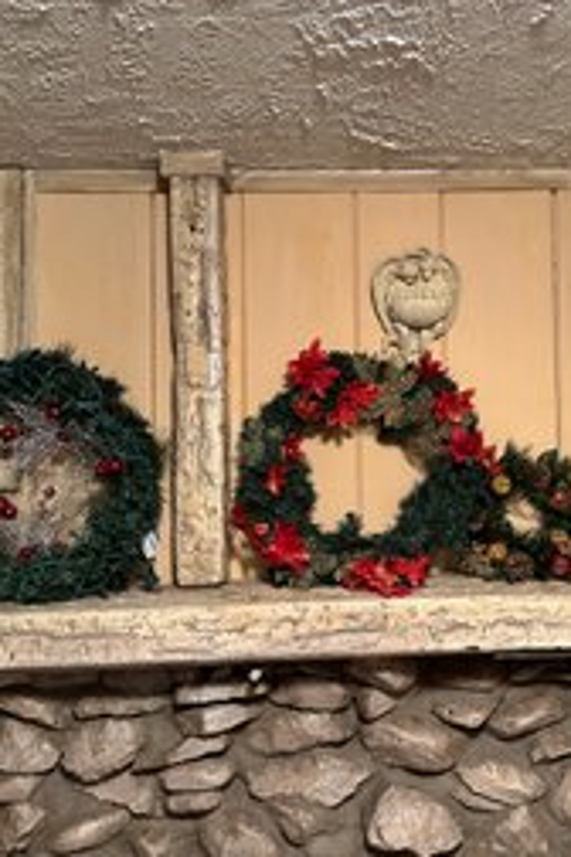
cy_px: 427
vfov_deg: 55.8
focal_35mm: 34
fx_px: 809
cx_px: 382
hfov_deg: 38.4
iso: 640
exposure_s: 1/60
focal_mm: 6.86
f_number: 1.78
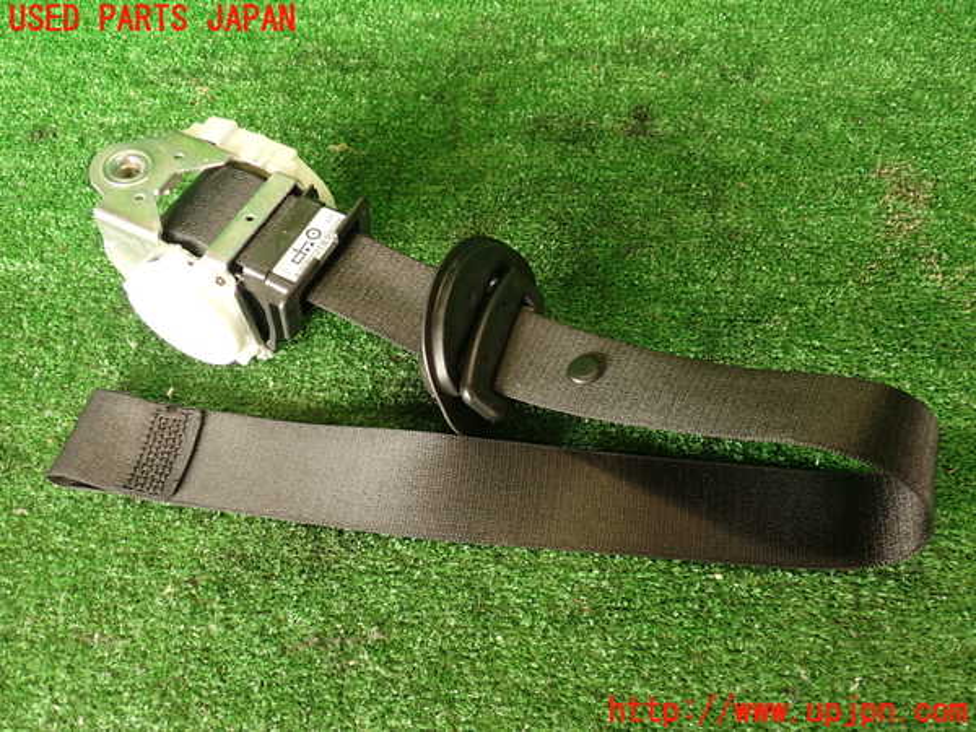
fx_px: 902
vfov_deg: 44.2
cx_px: 488
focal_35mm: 32
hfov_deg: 56.8
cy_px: 366
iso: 200
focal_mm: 5.79
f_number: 2.4
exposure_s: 1/50
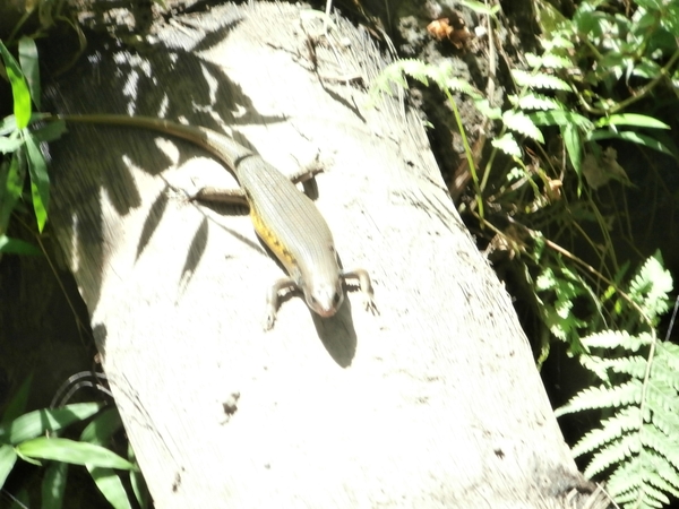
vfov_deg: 6.2
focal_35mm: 240
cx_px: 340
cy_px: 254
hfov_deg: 8.2
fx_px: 4708
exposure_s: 1/160
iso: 200
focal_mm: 42
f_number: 5.8
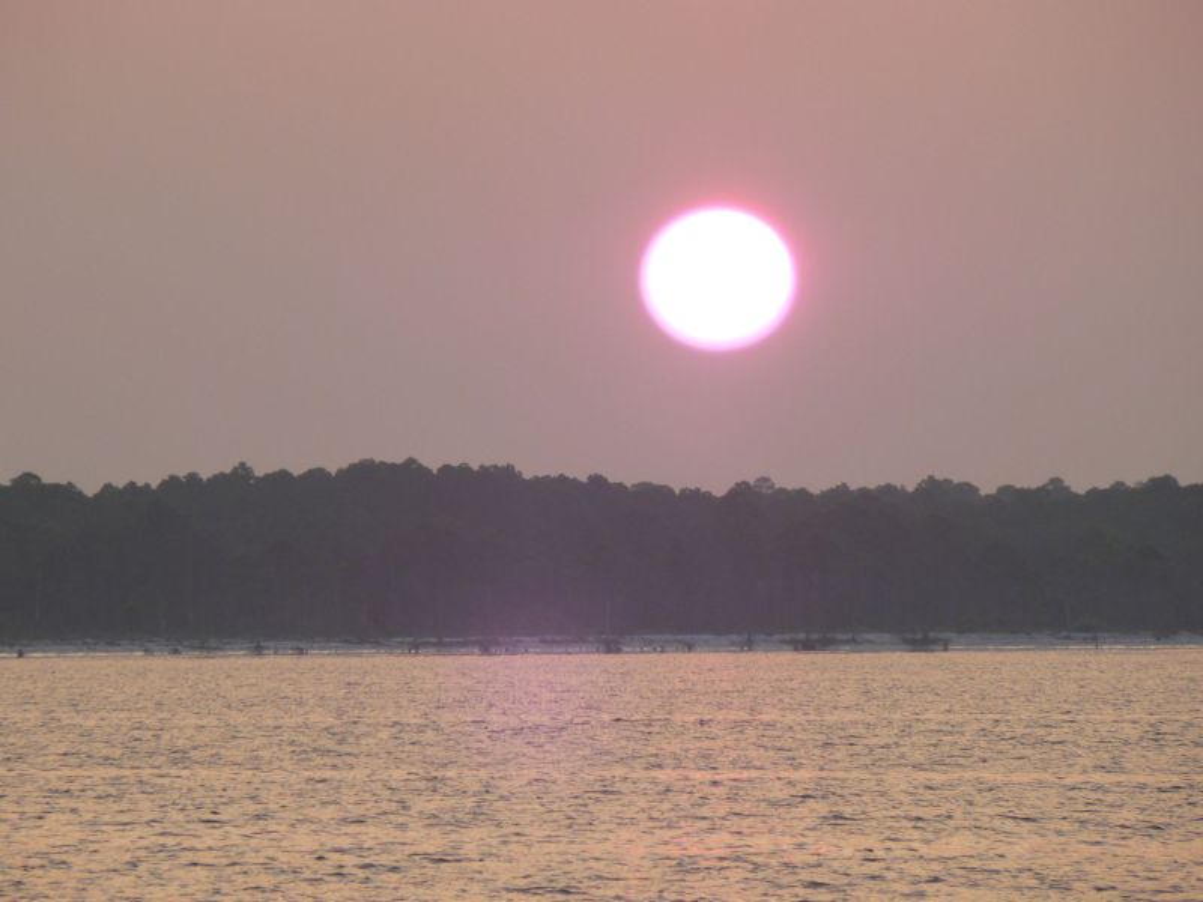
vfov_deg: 3.4
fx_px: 15013
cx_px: 602
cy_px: 451
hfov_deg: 4.6
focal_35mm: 432
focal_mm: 72
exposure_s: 1/100
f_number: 5.6
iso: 80
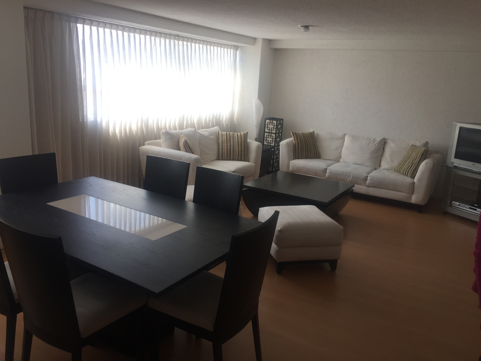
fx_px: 403
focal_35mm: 29
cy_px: 180
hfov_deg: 61.7
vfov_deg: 48.2
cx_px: 240
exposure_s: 1/120
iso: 40
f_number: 2.2
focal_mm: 4.15
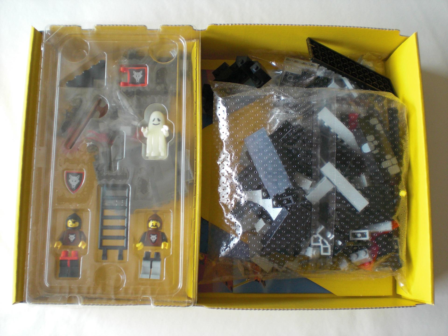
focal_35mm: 38
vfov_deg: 37.7
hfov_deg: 49.0
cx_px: 224
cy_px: 168
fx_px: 492
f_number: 3.1
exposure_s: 1/60
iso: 200
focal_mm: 6.3
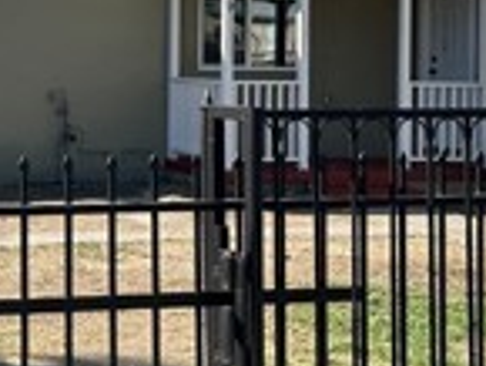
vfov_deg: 13.9
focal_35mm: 106
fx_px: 1489
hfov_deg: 18.0
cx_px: -10
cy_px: 44
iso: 80
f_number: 1.78
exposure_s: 1/2732
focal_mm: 6.86
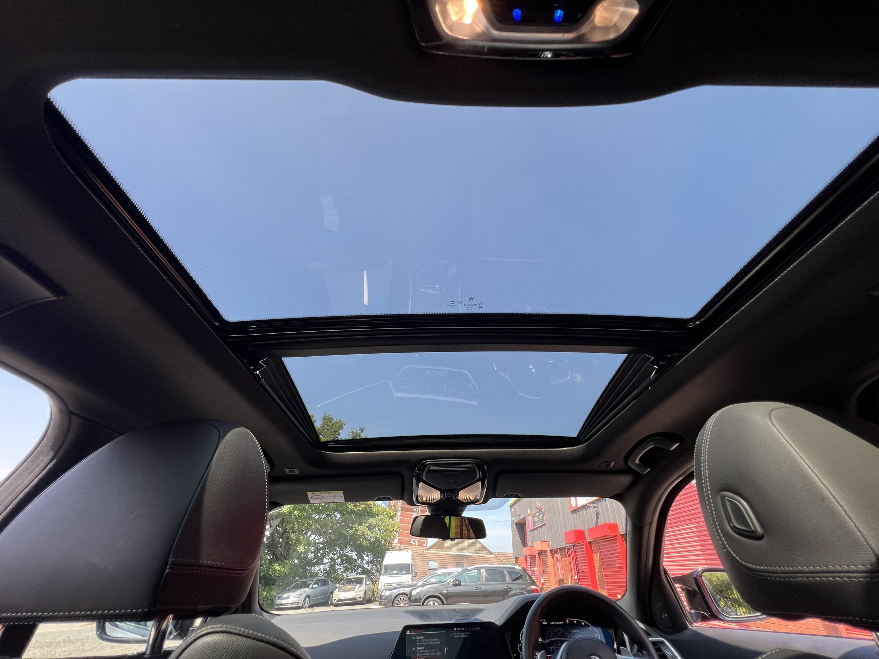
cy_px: 330
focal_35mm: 13
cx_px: 440
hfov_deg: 106.2
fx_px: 330
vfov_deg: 89.9
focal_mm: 1.57
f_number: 1.8
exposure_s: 1/244
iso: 64
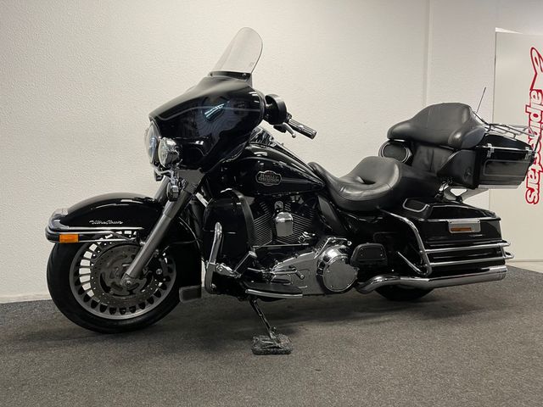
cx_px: 272
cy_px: 204
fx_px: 408
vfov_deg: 53.1
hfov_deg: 67.3
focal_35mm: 26
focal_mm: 5.1
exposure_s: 1/50
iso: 100
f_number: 1.6
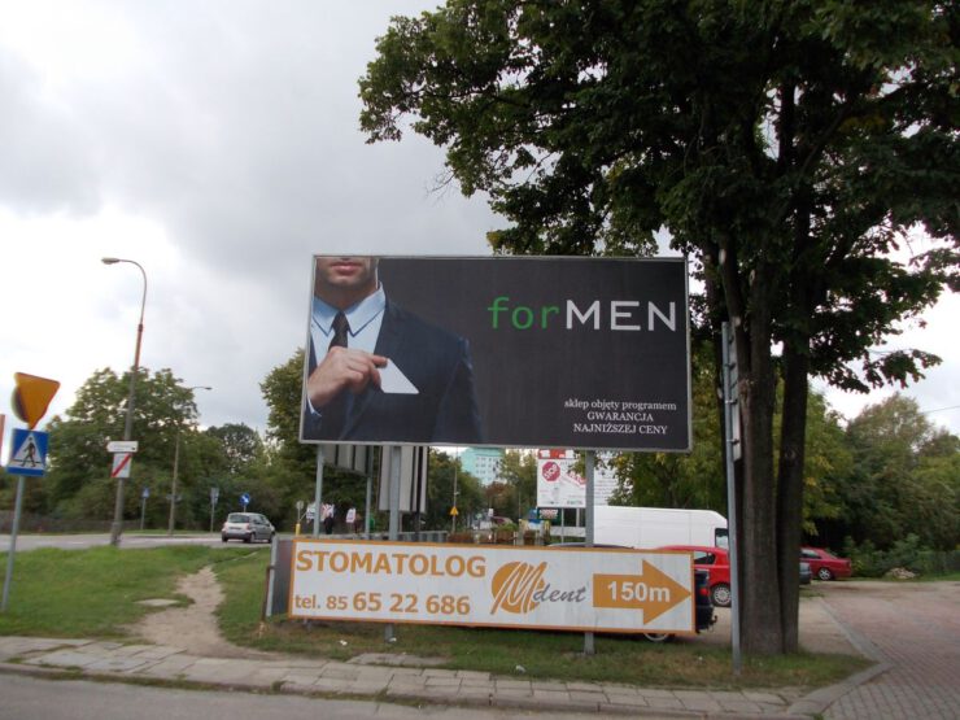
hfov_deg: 63.4
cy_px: 360
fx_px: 777
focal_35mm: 28
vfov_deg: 49.7
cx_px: 480
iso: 80
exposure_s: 1/500
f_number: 2.7
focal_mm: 4
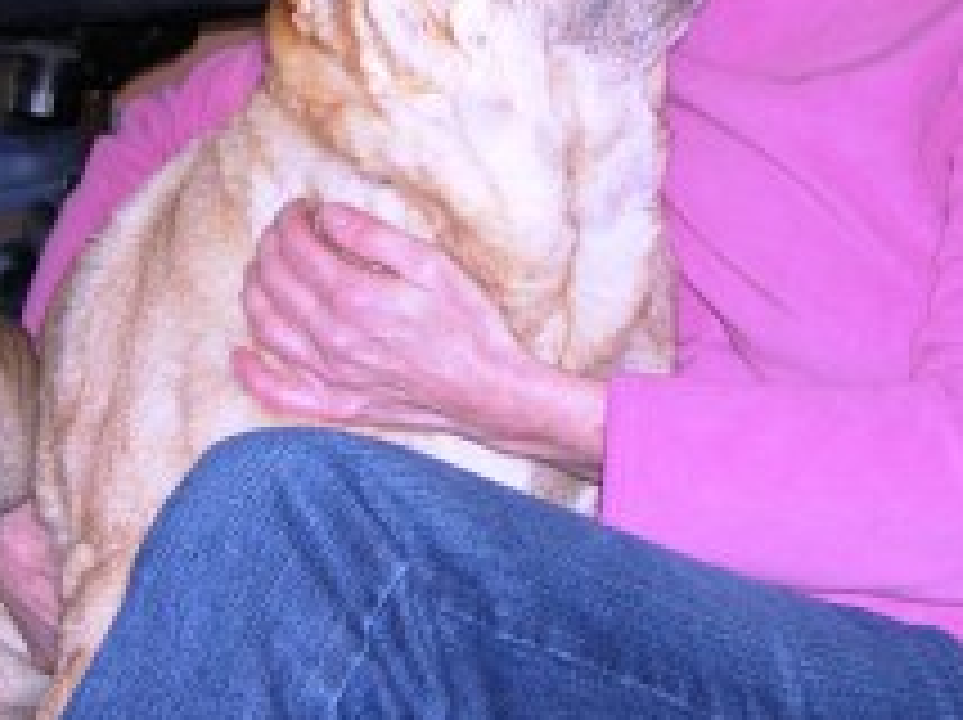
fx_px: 2223
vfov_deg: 18.1
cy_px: 79
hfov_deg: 24.4
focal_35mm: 80
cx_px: 554
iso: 100
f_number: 2.8
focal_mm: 8
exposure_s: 1/60
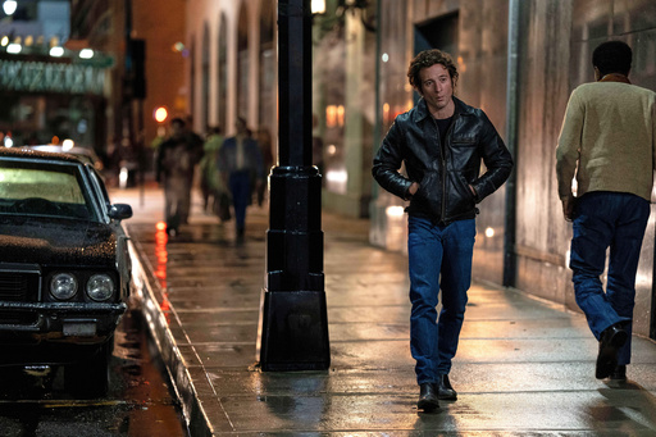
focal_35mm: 133
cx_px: 328
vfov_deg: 10.3
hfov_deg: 15.4
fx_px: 2423
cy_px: 218
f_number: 2.8
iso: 4000
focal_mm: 133
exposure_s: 1/100
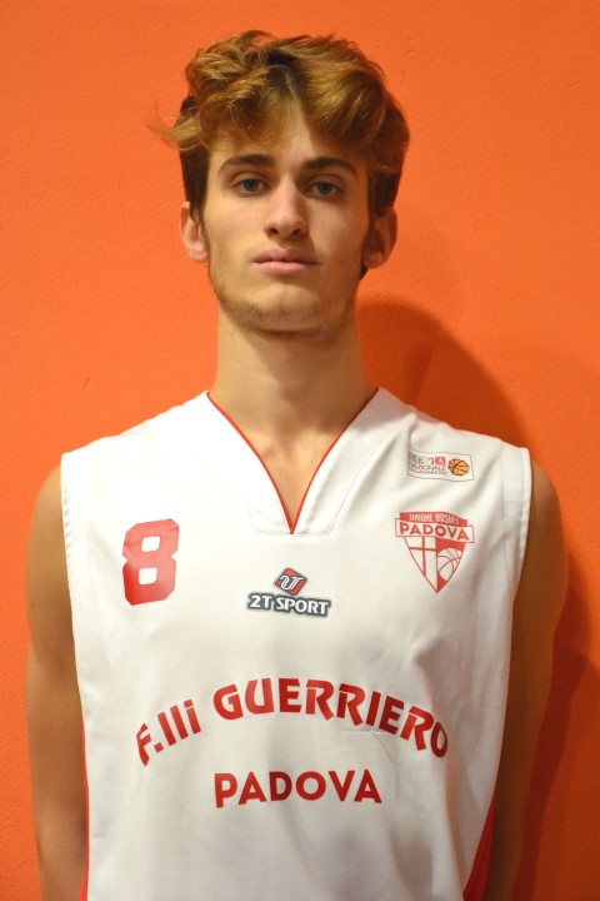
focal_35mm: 99
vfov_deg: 20.6
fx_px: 2475
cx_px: 300
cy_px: 450
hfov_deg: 13.8
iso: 3200
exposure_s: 1/50
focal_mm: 66
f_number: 5.3
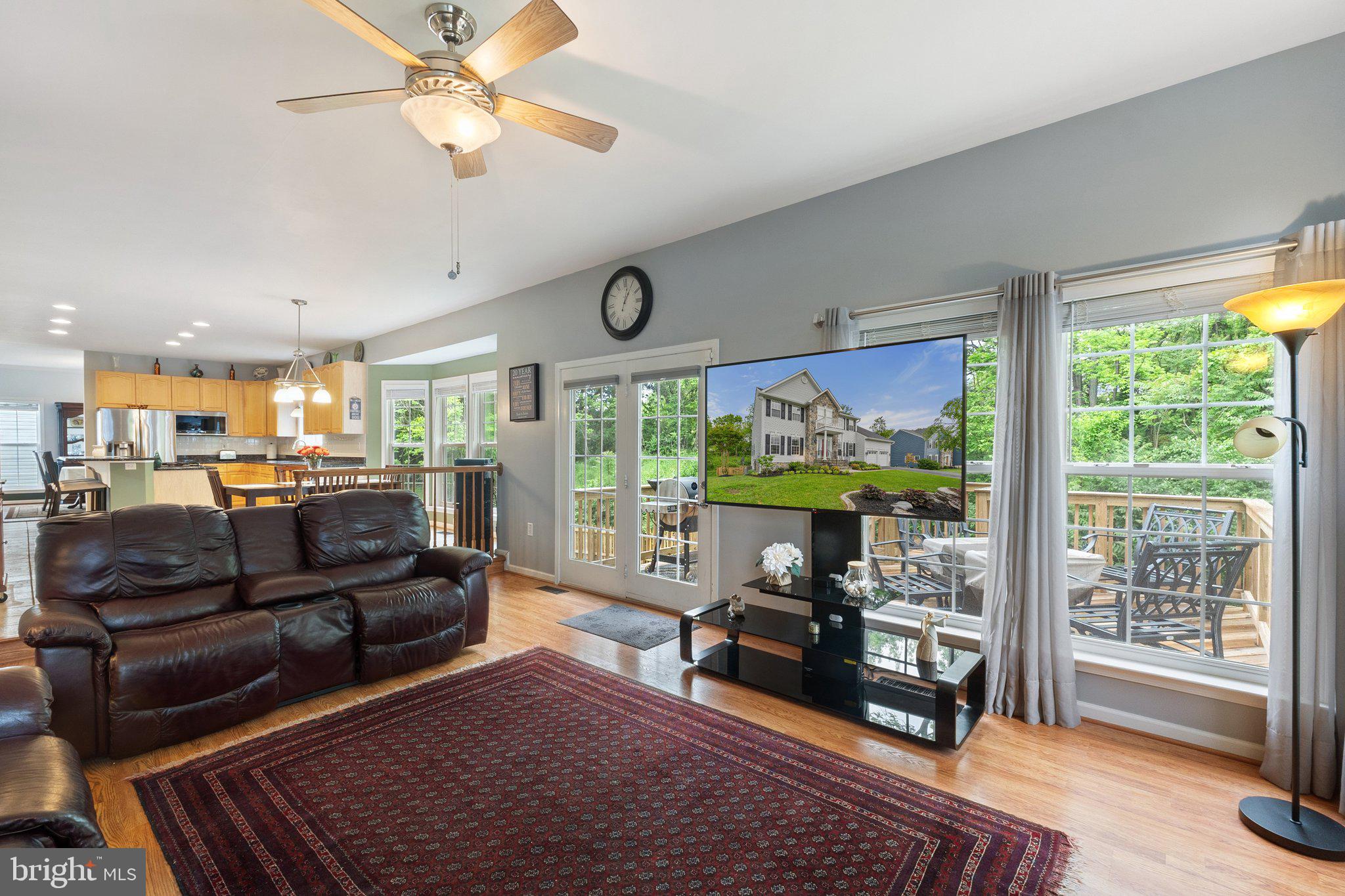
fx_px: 560
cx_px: 672
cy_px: 448
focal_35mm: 15
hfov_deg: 100.4
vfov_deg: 77.3
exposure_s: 1/1.67
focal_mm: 10
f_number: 8
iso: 640
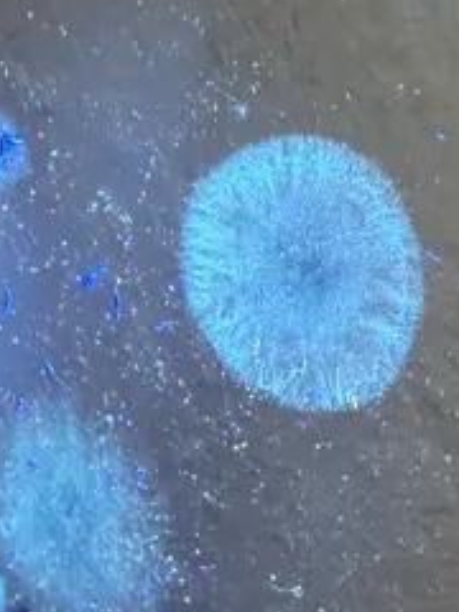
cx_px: 413
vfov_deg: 24.2
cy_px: 428
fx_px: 1414
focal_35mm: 80
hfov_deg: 18.1
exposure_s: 1/50
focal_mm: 2.22
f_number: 2.2
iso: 320
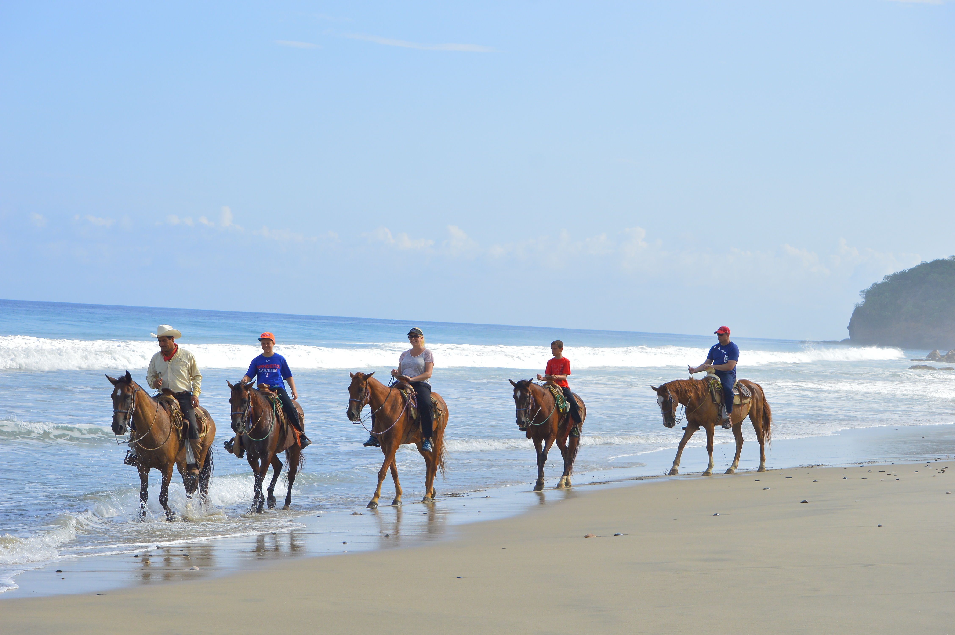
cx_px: 478
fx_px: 2187
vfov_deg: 16.5
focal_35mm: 82
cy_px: 318
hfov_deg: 24.6
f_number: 8
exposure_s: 1/800
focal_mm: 55
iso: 400
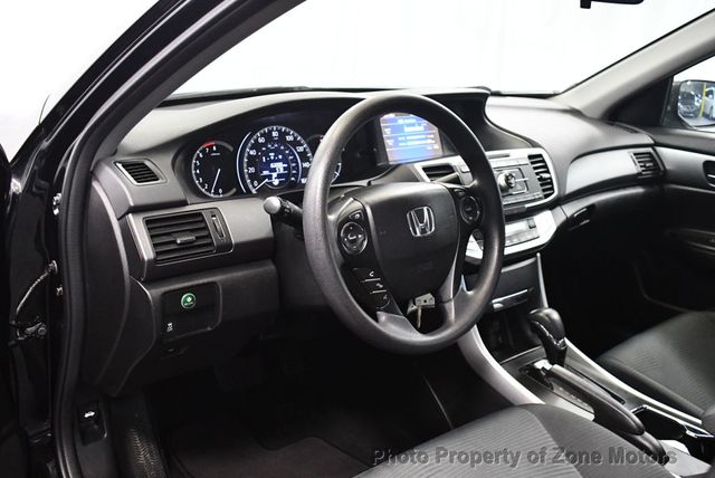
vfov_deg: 36.9
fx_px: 716
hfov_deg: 53.1
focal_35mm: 36
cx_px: 358
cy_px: 239
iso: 3600
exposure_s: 1/60
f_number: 3.5
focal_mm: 18
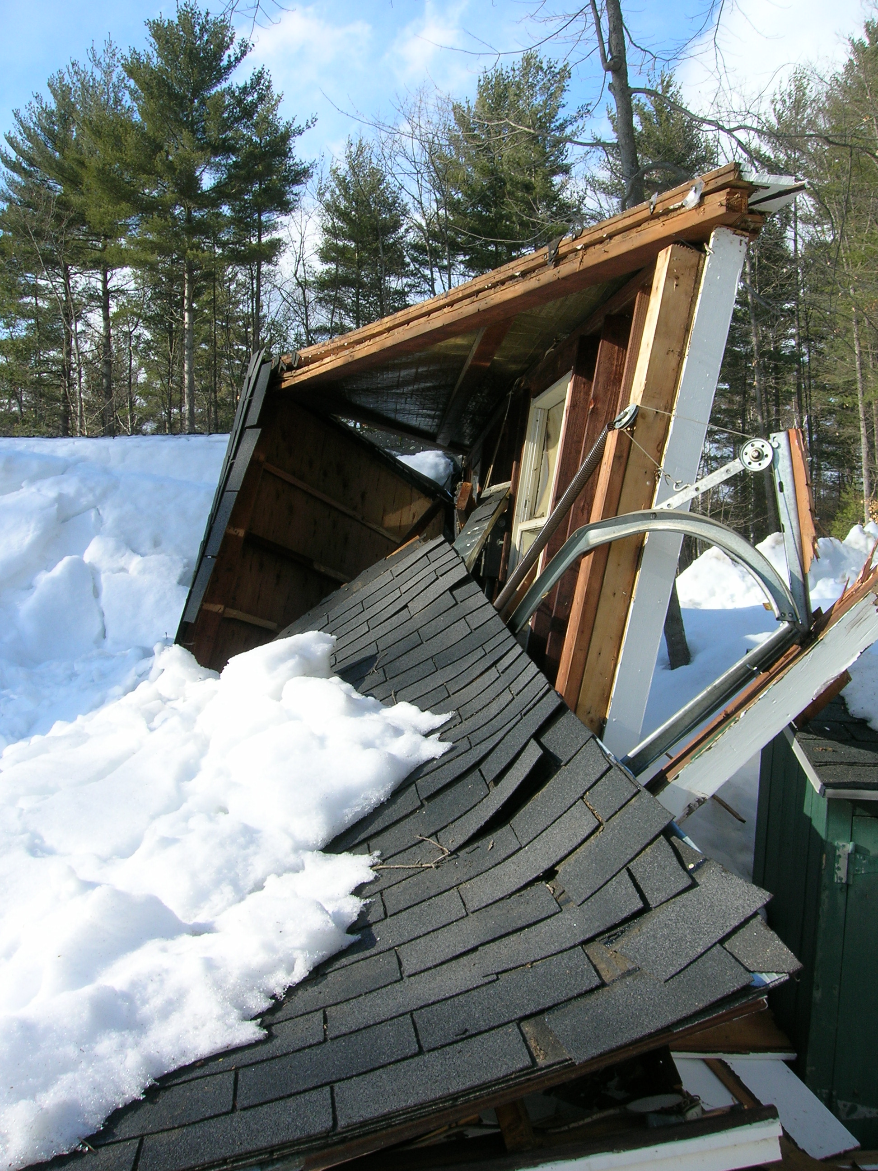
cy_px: 586
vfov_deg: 54.0
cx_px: 439
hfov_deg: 41.8
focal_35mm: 34
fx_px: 1150
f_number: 4.9
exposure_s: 1/220
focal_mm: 5.7
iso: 50
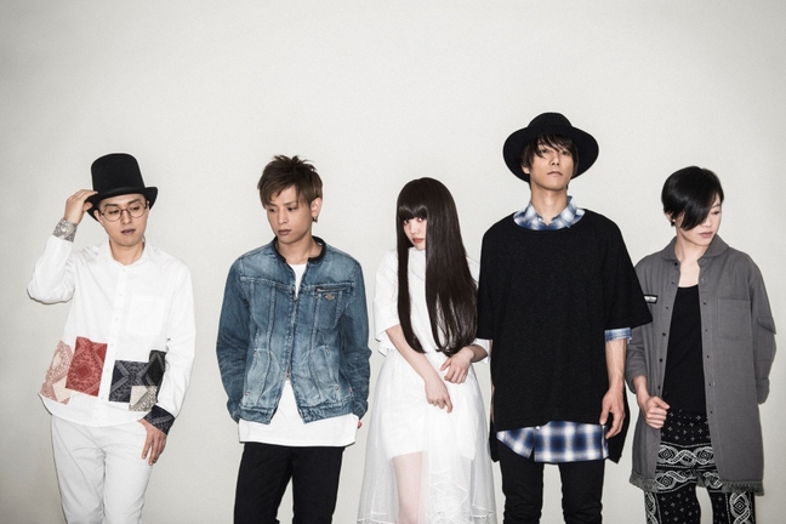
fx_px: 1244
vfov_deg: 23.8
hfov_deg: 35.0
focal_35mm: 57
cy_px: 242
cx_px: 415
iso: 400
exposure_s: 1/200
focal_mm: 52
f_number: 8
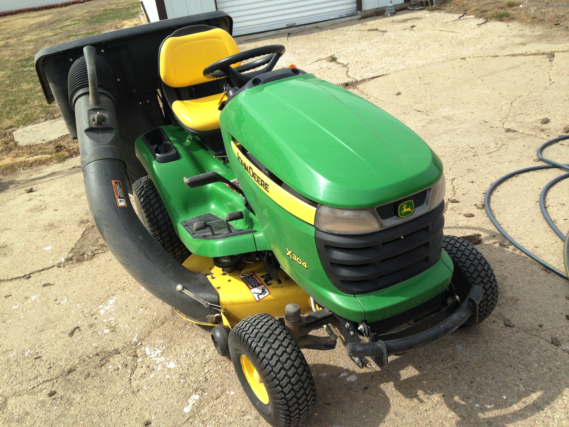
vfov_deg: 42.9
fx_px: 542
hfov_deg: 55.4
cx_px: 284
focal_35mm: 33
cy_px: 214
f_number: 2.4
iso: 50
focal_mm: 4.12
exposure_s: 1/1085
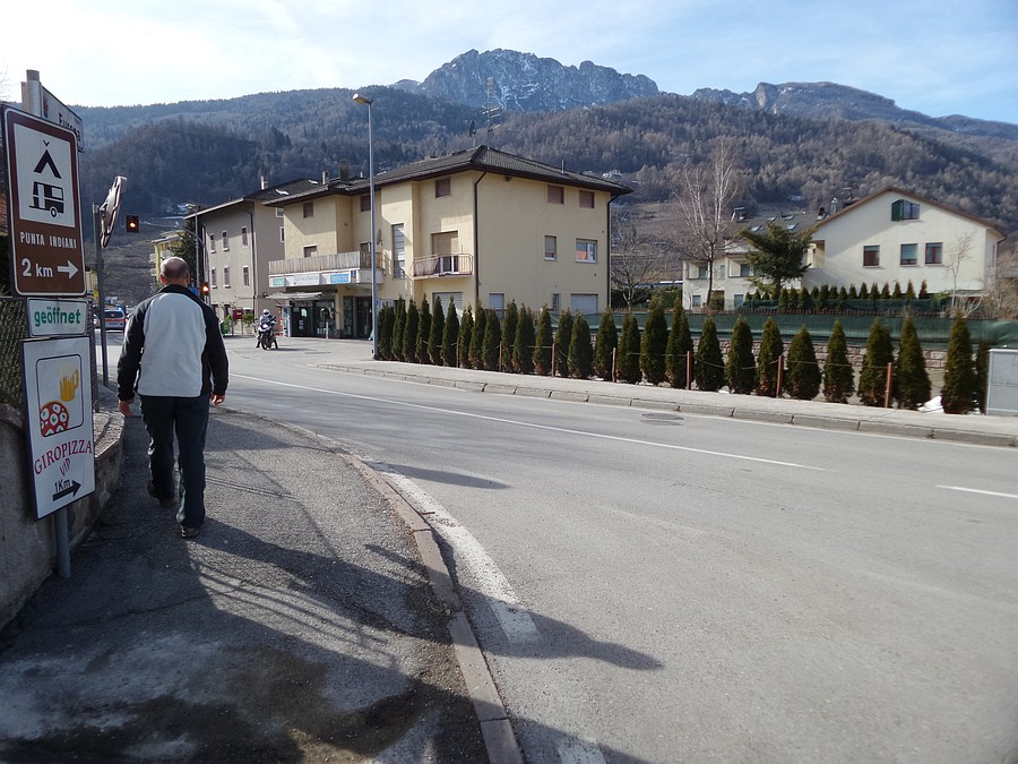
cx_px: 509
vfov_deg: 56.8
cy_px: 382
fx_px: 706
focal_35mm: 24
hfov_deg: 71.6
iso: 100
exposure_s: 1/750
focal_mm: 4.4
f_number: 3.1
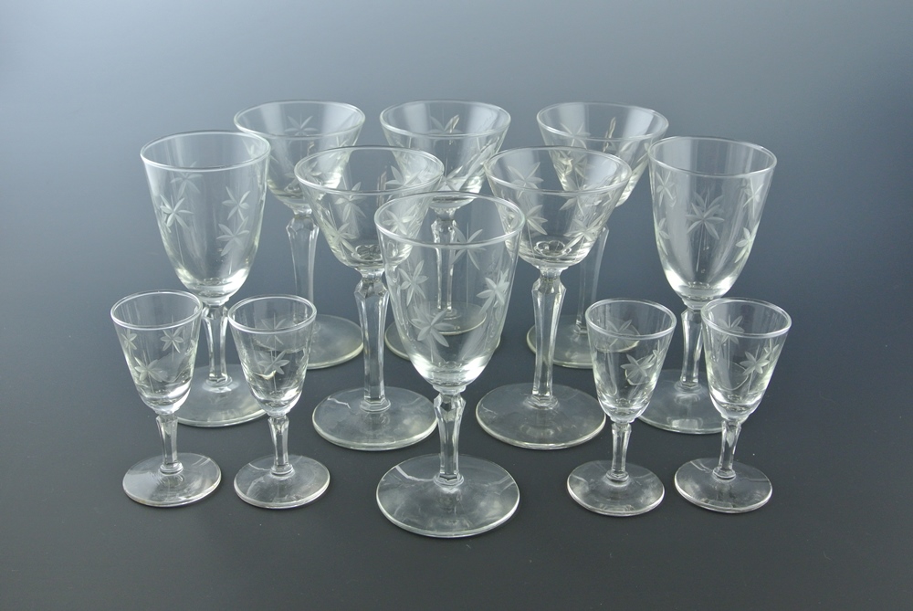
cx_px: 456
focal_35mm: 47
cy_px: 306
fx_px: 1193
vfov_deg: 28.7
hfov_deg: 41.9
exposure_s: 1/100
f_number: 4.5
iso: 400
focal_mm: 17.5
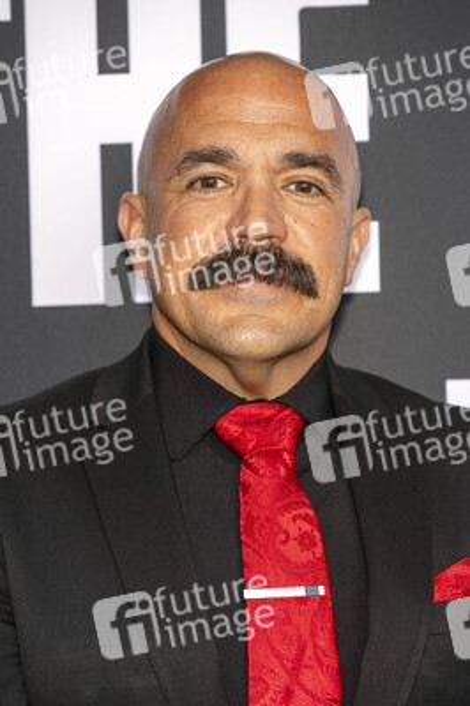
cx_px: 235
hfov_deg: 12.4
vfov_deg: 18.6
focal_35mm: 110
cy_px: 353
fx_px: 2158
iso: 800
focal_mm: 110
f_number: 5.6
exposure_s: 1/200
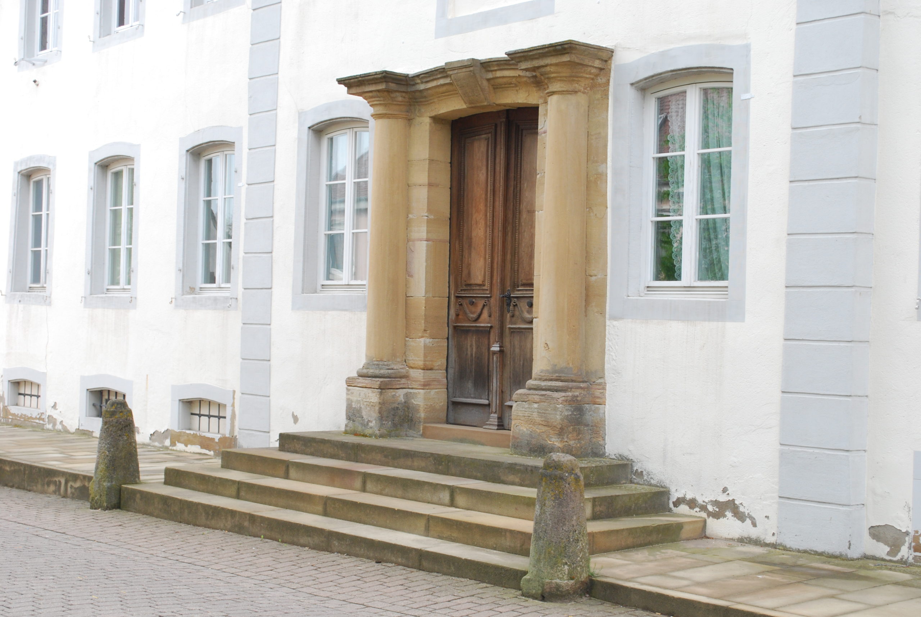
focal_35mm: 54
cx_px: 460
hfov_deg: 36.8
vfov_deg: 25.1
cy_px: 308
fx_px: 1383
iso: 400
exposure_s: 1/200
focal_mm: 36
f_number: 7.1
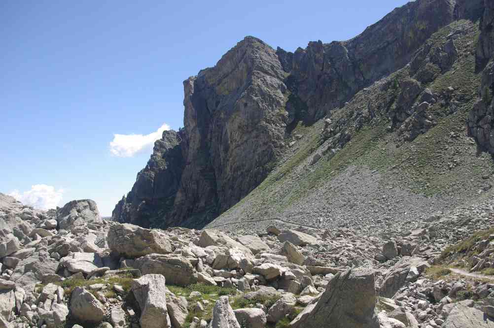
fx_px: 494
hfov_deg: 53.2
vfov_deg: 36.8
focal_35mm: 36
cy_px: 164
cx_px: 247
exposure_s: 1/180
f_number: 6.7
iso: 100
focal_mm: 24
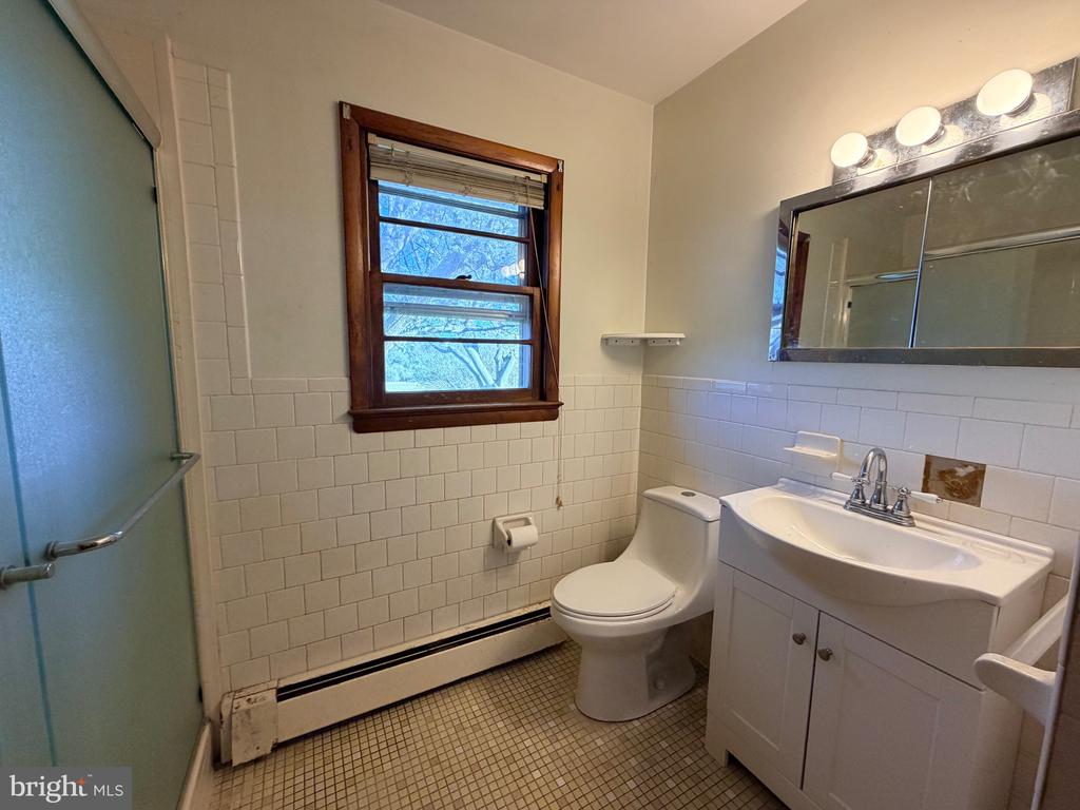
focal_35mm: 14
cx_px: 540
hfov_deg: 102.1
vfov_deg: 85.7
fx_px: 437
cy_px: 405
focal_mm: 2.22
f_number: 2.2
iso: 250
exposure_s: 1/120
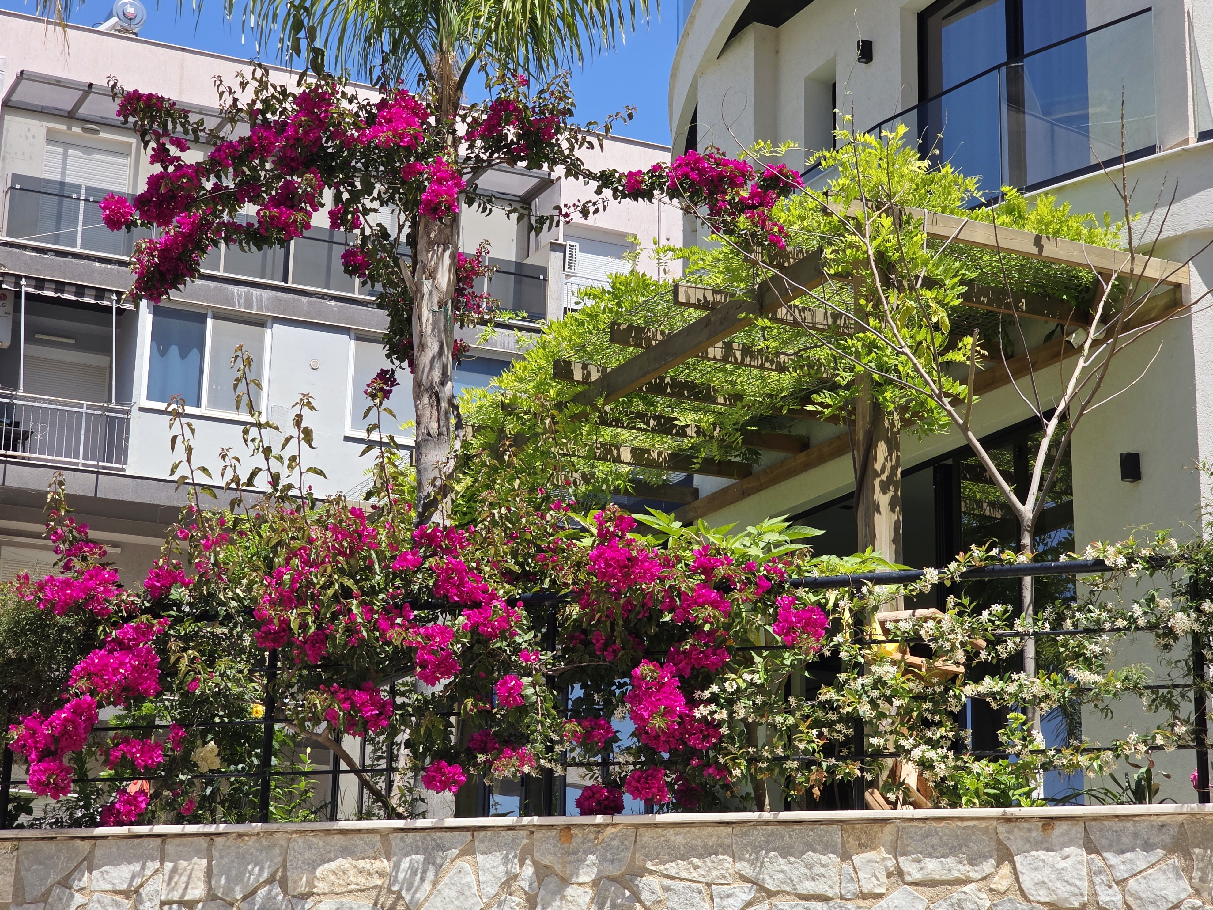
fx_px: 2418
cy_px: 455
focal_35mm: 69
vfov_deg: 21.3
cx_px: 606
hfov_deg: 28.2
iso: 50
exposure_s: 1/2000
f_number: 2.4
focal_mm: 7.9
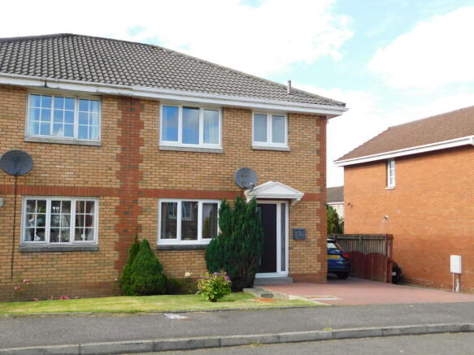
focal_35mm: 36
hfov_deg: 51.4
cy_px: 178
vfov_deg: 39.6
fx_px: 493
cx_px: 237
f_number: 3.5
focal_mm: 6.3
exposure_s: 1/400
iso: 125
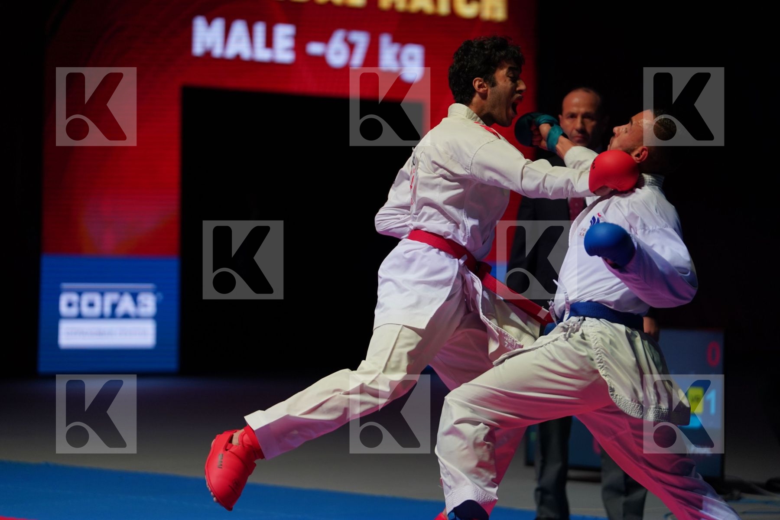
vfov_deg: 9.8
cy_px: 260
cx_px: 390
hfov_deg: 14.7
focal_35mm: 140
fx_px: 3033
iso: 1250
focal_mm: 140
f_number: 2.8
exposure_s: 1/1000
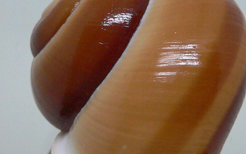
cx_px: 132
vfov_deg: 15.9
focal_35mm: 82
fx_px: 550
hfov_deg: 25.2
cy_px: 72
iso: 200
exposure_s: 1/50
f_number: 2.8
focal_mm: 4.6
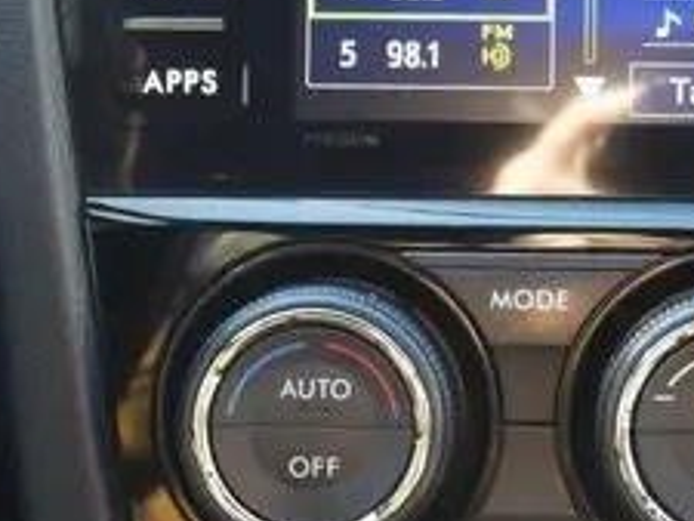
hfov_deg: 16.9
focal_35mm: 114
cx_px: 691
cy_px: 51
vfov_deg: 12.9
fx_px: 2287
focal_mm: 20
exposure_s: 1/60
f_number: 5
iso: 1600
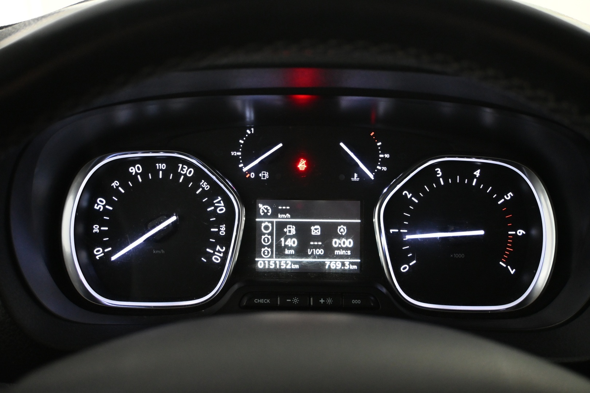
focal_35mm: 39
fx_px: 639
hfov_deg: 49.6
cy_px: 196
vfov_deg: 34.2
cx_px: 295
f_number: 4.5
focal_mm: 26
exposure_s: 1/40
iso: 2500
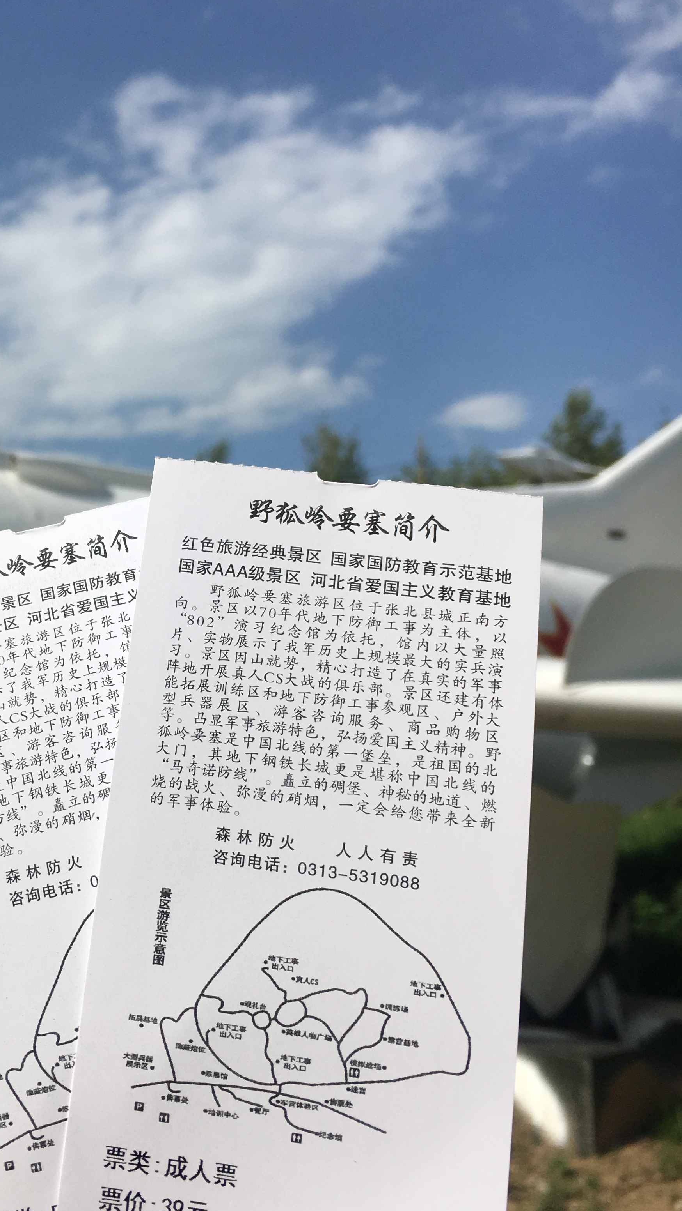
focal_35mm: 41
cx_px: 100
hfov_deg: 28.2
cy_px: 564
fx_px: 1318
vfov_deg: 49.4
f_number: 2.2
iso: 25
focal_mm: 4.15
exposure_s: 1/3344
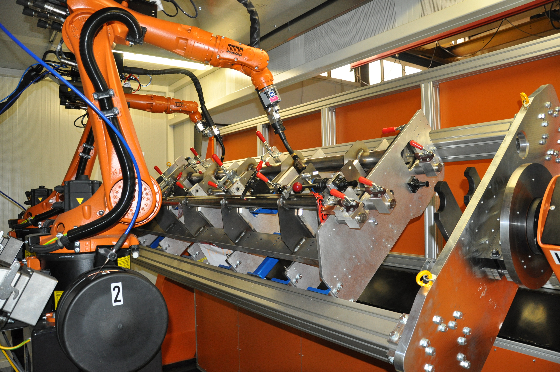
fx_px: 419
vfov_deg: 47.8
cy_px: 186
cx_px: 280
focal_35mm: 27
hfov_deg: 67.4
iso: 800
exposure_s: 1/60
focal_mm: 18
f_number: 3.5
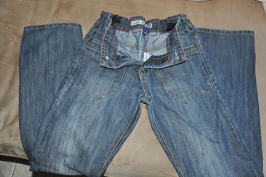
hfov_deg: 46.4
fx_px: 310
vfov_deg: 31.8
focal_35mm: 42
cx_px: 133
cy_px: 88
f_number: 4
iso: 800
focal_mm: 28
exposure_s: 1/60
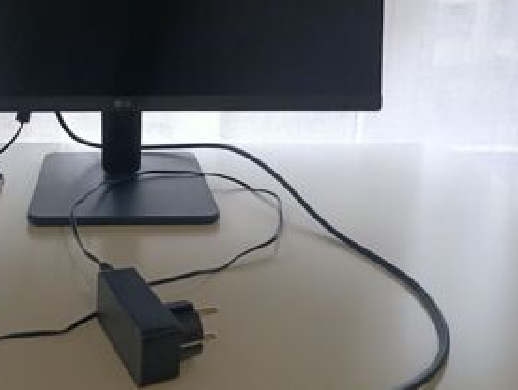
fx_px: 600
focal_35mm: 40
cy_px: 83
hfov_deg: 45.1
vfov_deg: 35.0
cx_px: 130
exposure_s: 1/100
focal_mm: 6.11
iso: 1102
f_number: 1.65
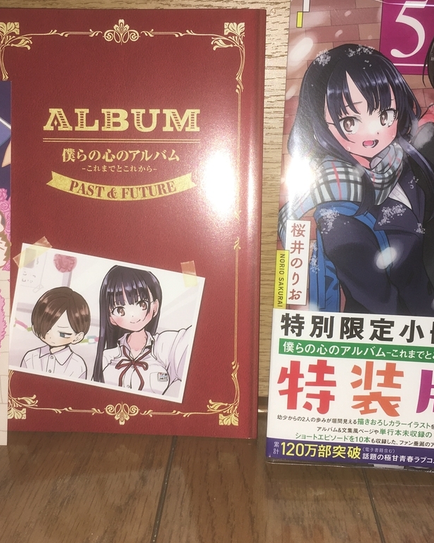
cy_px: 248
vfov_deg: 42.0
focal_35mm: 44
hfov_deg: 34.1
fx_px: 706
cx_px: 186
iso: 25
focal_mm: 4.15
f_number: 2.2
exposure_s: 1/49
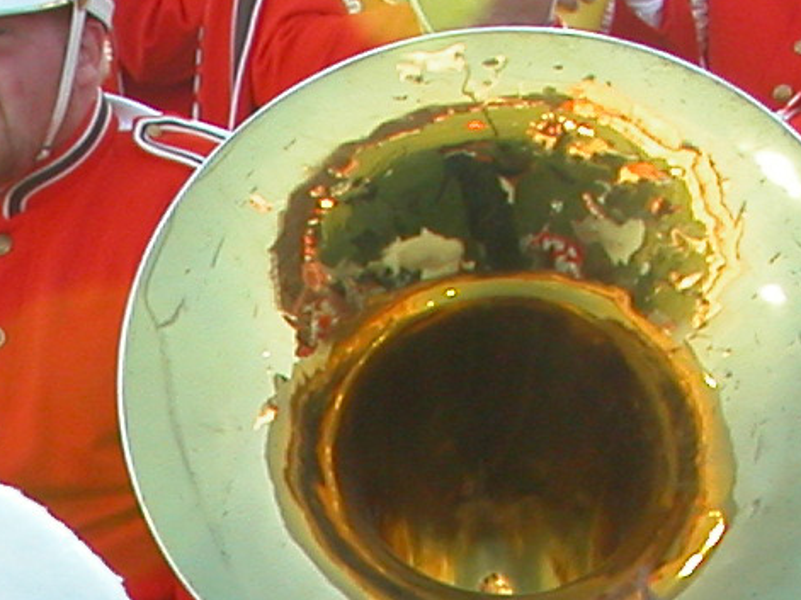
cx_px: -648
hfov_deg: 7.7
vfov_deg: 5.7
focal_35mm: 250
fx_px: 5783
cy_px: 1416
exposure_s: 1/123
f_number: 4.7
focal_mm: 11.6
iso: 100
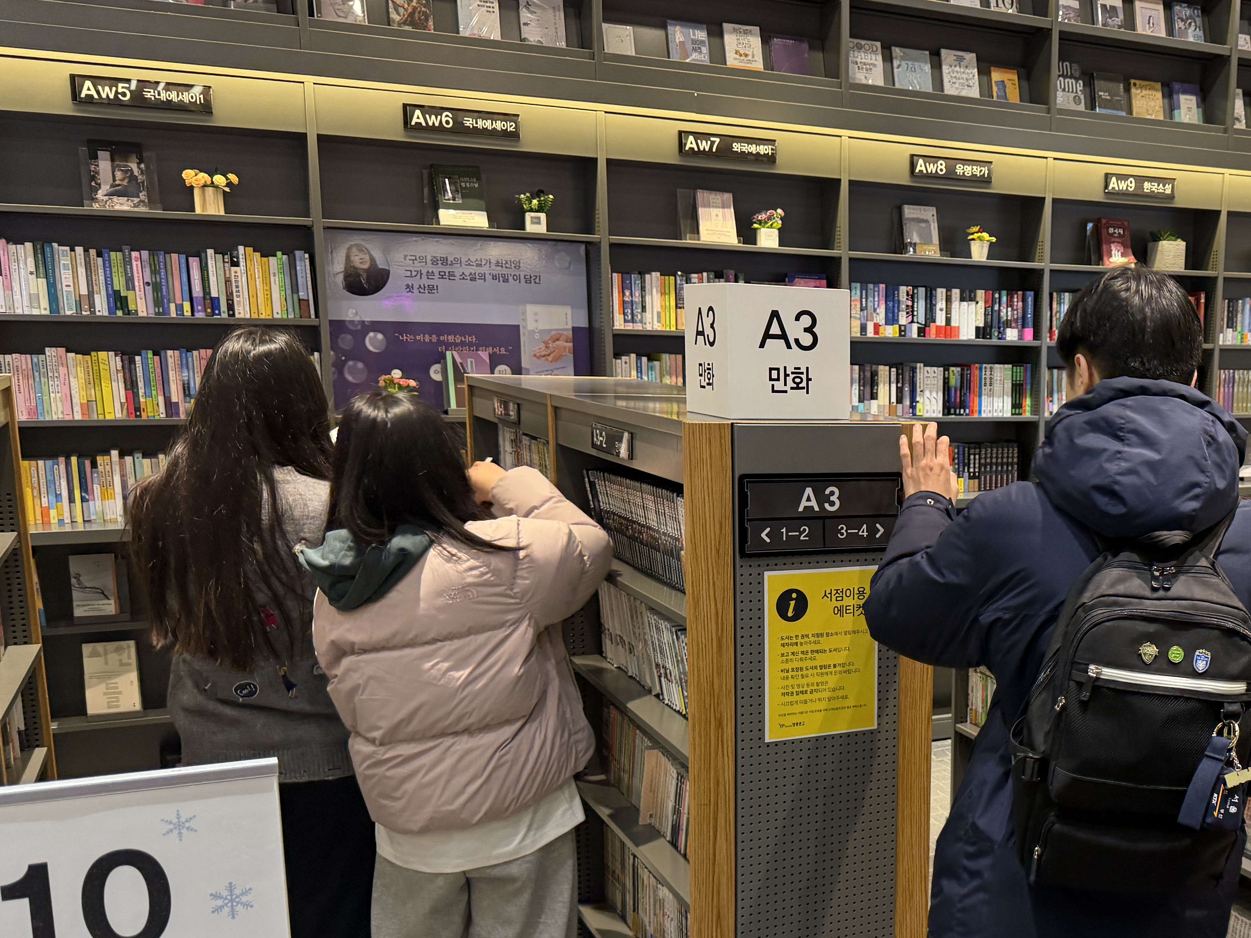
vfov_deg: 36.4
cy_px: 633
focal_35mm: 39
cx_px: 1005
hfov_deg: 45.4
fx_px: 1409
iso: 200
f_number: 1.78
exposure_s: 1/60
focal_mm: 6.76
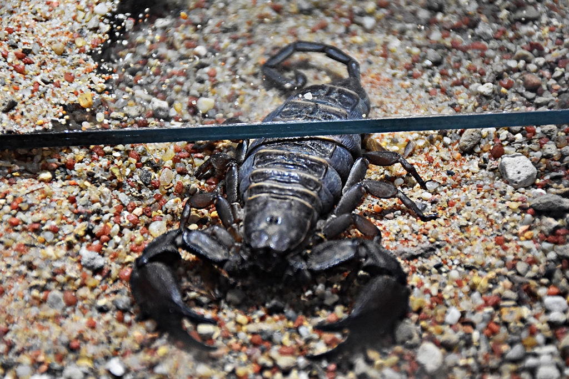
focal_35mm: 135
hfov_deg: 15.2
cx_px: 284
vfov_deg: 10.2
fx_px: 2134
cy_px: 190
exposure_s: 1/125
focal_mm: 90
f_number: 5.3
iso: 3200
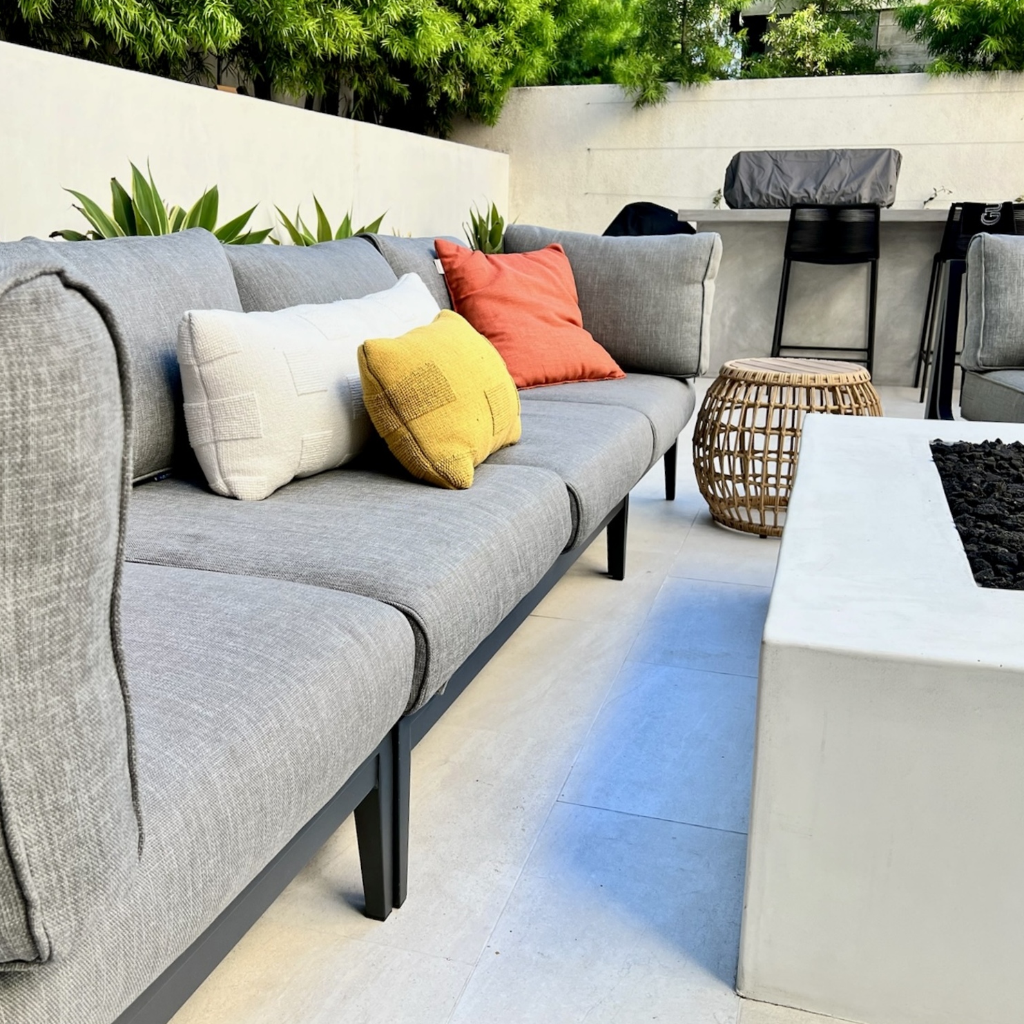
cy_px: 517
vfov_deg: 52.5
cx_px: 464
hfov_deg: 52.5
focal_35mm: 31
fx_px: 1038
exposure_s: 1/639
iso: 50
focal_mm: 5.7
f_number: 1.5
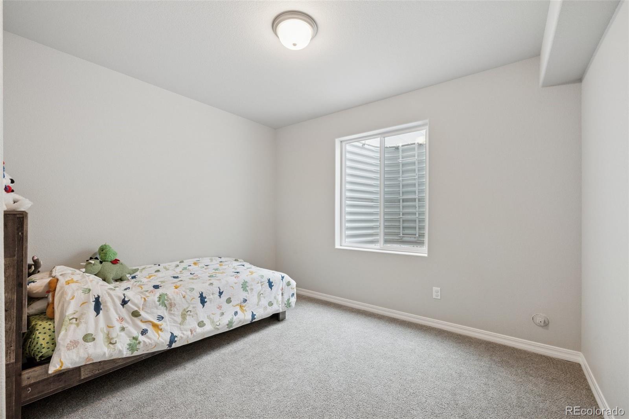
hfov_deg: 100.4
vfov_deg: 77.3
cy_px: 210
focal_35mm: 15
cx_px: 314
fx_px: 262
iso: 800
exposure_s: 1/10
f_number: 11
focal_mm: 15
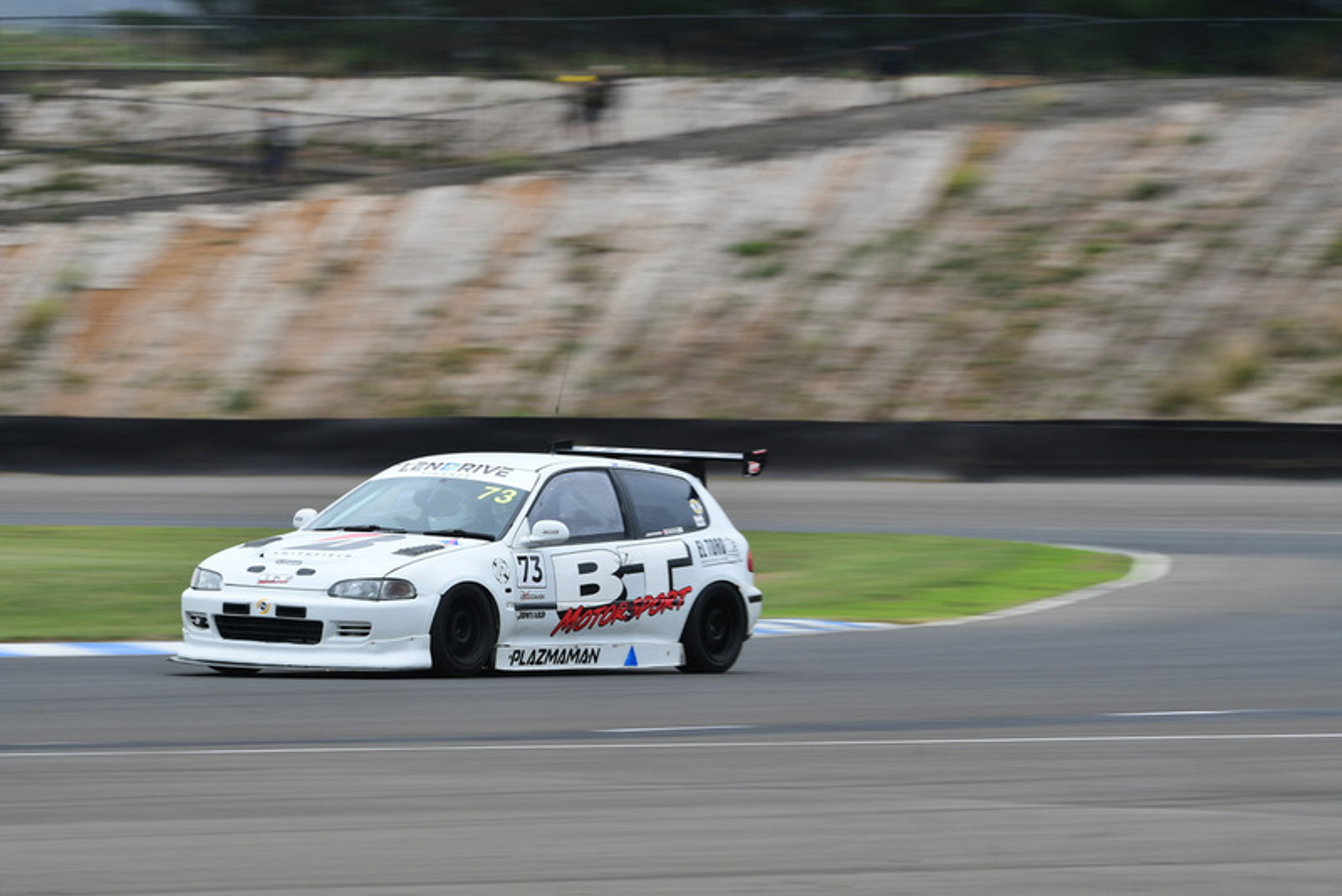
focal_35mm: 300
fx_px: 11187
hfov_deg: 6.9
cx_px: 671
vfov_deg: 4.6
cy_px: 448
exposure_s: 1/80
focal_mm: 200
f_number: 10
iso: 100
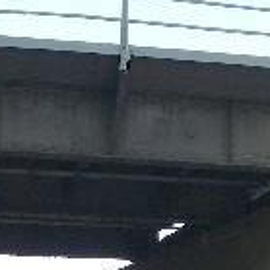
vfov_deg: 12.1
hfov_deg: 12.4
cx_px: 108
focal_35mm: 141
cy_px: 327
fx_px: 1244
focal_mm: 7.9
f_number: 4
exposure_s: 1/160
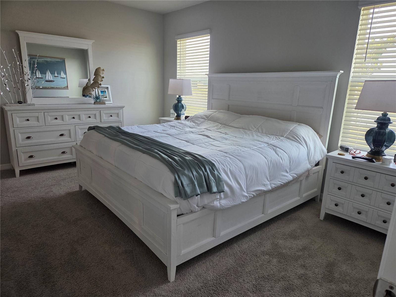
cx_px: 198
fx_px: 263
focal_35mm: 23
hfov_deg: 73.9
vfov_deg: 58.9
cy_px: 148
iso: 125
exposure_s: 1/120
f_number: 1.8
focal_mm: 5.4
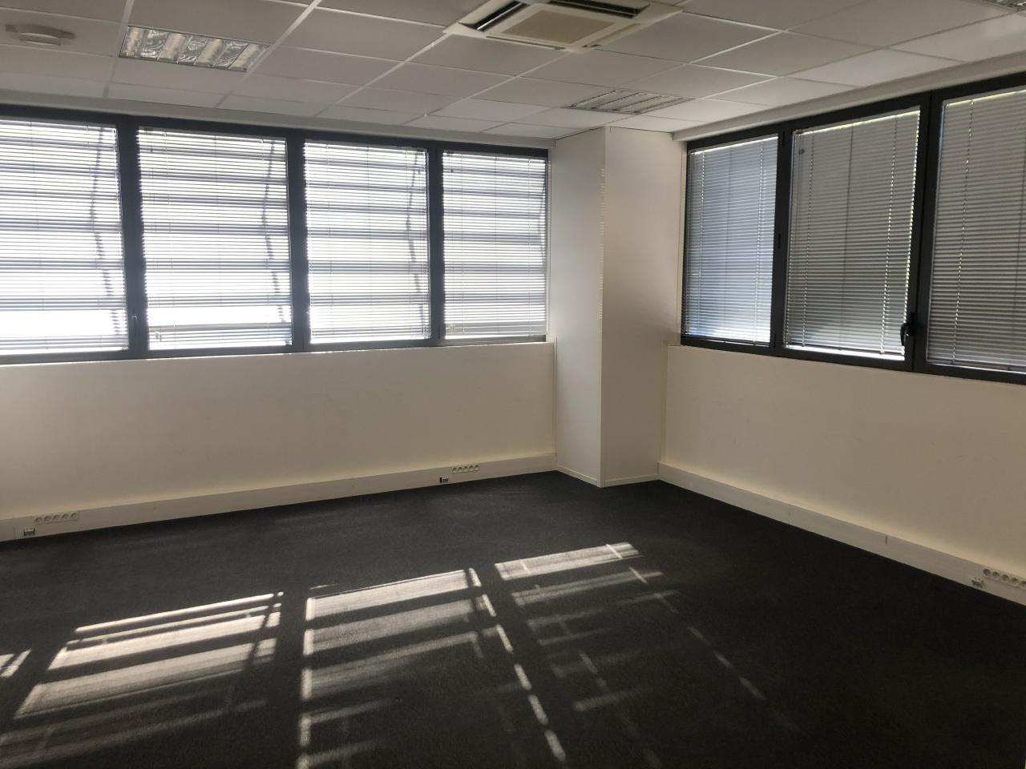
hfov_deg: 63.4
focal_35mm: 28
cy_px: 384
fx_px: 830
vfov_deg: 49.7
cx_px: 513
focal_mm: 3.99
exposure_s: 1/100
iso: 32
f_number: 1.8
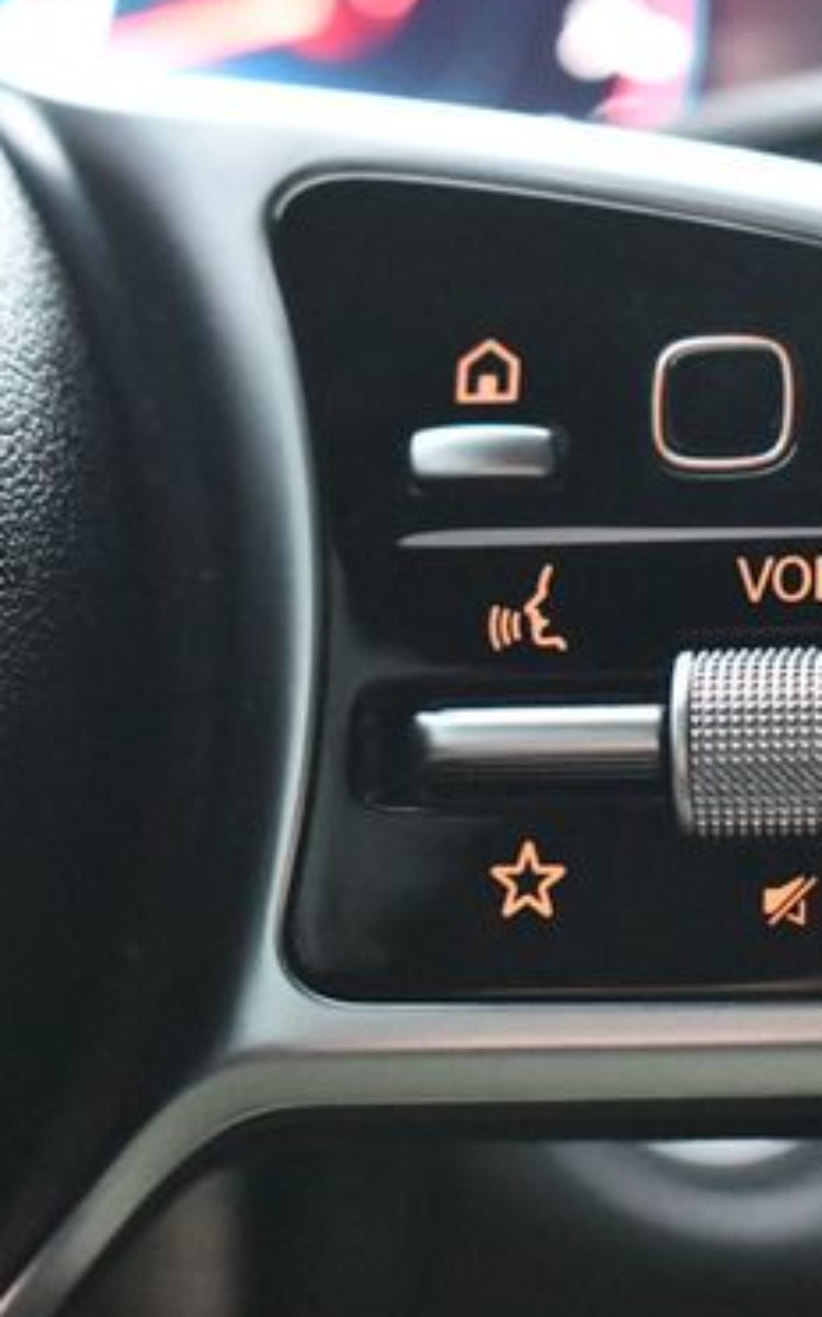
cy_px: 588
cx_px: 733
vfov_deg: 20.8
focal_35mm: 100
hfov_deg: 13.0
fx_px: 3590
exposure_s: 1/30
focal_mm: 38
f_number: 4.8
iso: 12800
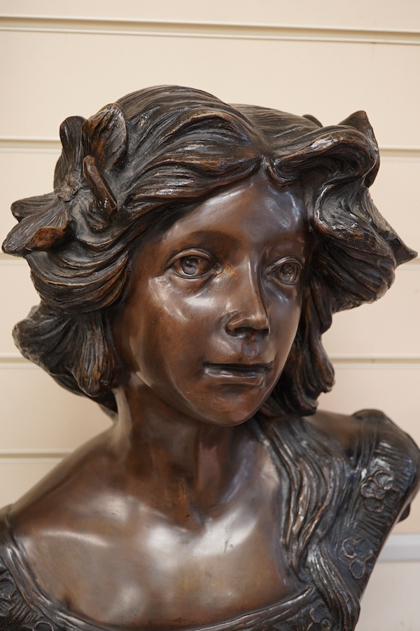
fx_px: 787
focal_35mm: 45
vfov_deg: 43.6
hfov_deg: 29.9
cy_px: 316
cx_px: 210
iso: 1250
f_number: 3.5
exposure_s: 1/125
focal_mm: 30
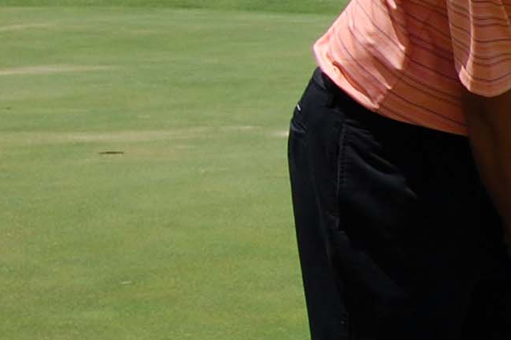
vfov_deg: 5.6
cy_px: 235
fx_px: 3479
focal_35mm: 245
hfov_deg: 7.9
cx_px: 1128
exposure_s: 1/400
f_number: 10
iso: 200
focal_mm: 35
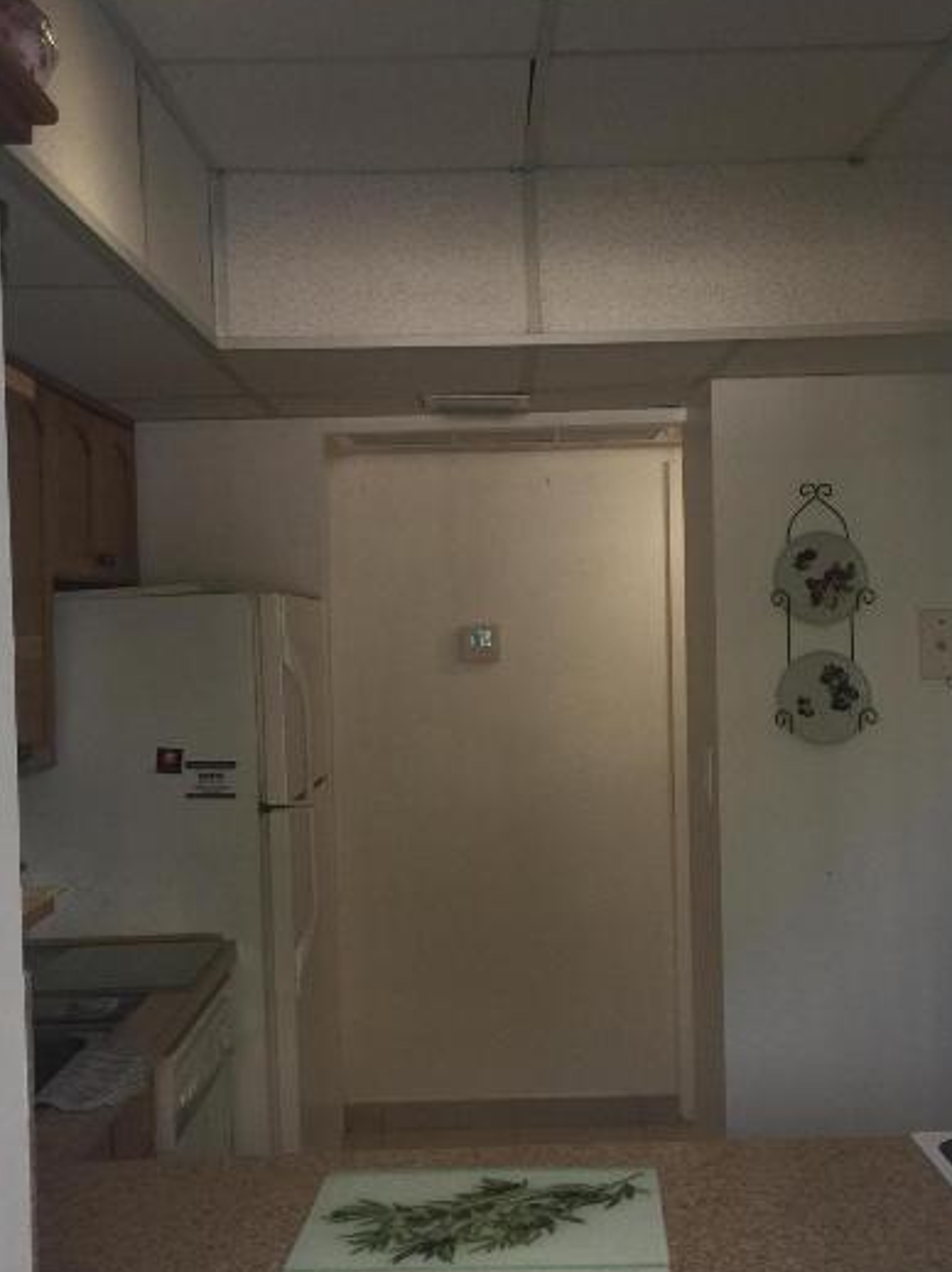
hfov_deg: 33.6
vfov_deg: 43.8
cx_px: 510
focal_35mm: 43
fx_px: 1578
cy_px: 675
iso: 32
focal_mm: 4.15
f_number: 2.2
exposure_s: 1/40
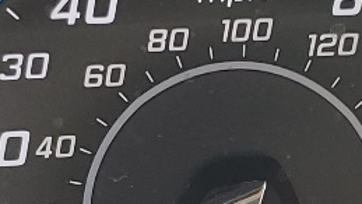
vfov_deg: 6.9
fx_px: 1681
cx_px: 221
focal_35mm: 175
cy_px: 120
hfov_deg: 12.3
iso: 50
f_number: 1.5
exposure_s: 1/132
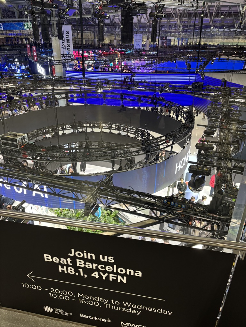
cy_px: 164
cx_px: 123
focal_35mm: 26
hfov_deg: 53.1
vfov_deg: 67.3
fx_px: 246
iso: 200
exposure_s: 1/60
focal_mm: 5.96
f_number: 1.6
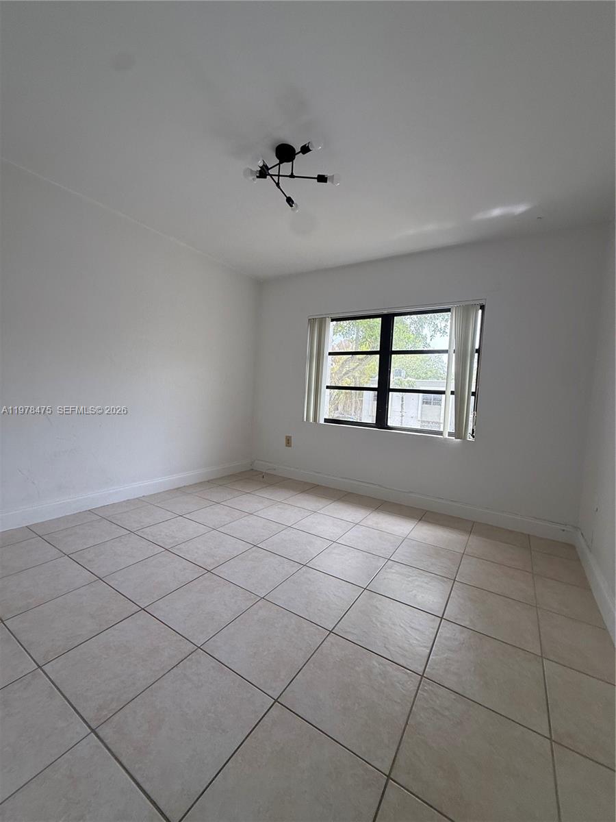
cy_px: 411
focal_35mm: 14
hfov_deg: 85.7
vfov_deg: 102.1
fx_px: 332
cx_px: 308
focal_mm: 2.22
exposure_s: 1/127
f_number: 2.2
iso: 64
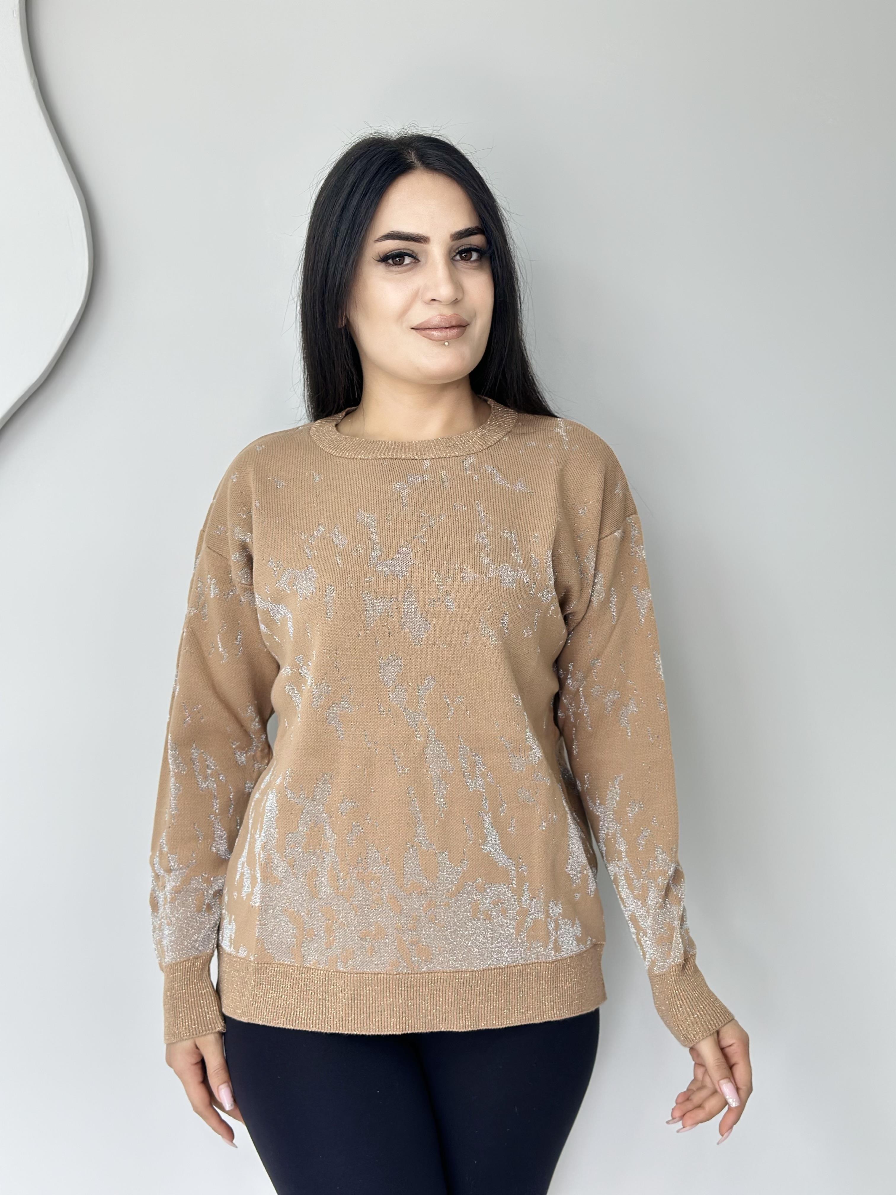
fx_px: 1657
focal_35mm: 48
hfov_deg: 30.3
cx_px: 448
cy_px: 598
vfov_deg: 39.7
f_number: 1.78
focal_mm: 6.86
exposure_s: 1/100
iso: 80
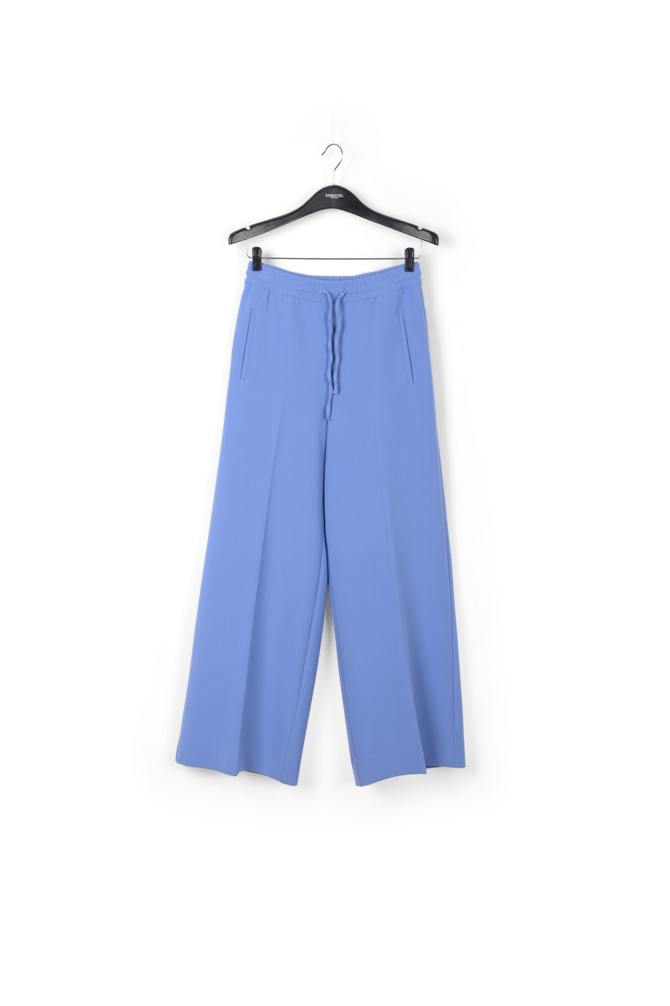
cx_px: 335
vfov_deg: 51.9
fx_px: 1033
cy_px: 503
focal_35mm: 37
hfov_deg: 35.9
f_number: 11
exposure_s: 1/200
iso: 100
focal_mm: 37
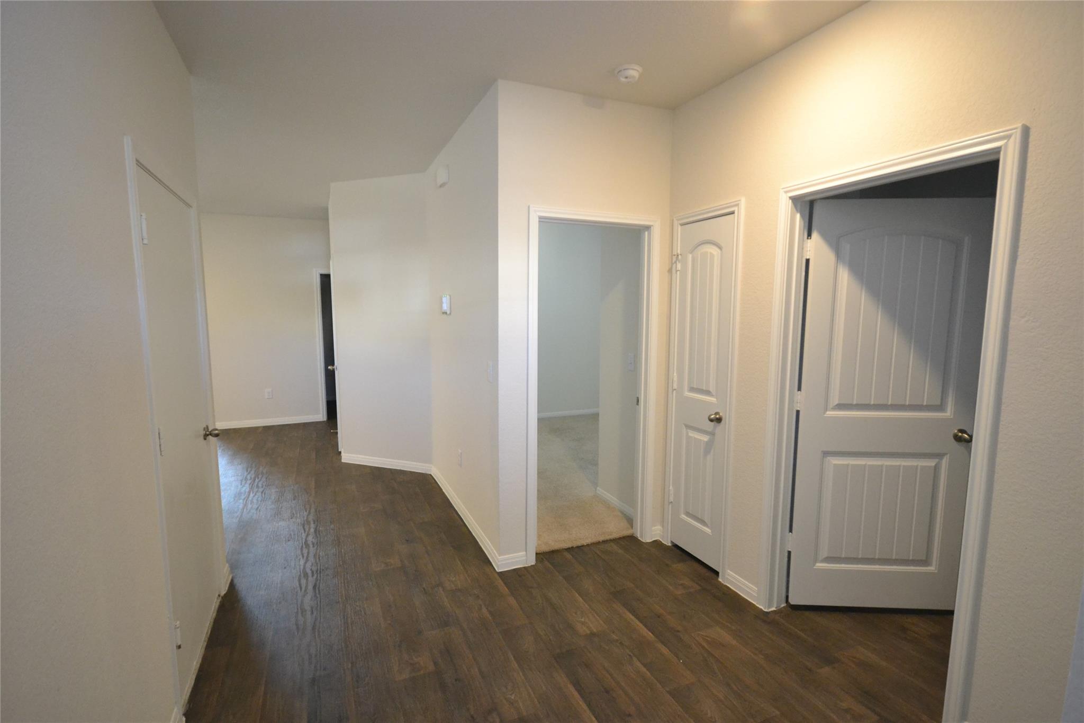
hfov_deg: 95.0
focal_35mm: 16
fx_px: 497
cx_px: 542
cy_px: 362
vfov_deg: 72.0
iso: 2500
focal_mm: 11
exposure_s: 1/60
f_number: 4.2
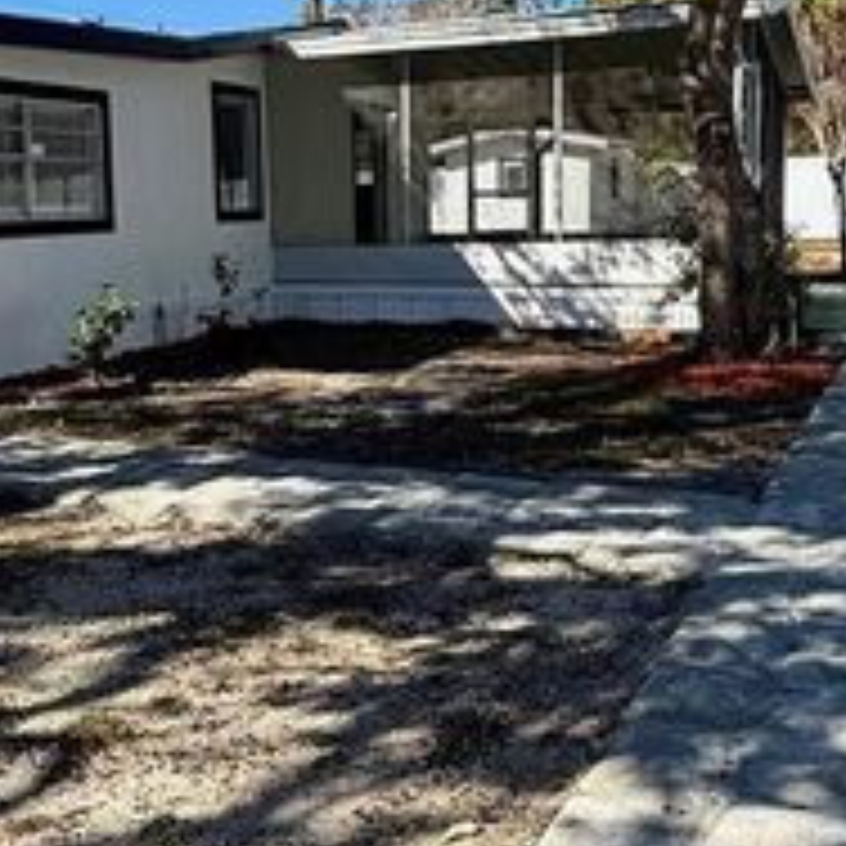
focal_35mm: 44
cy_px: 353
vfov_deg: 38.2
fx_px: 1217
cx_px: 328
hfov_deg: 38.2
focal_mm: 2.22
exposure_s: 1/1033
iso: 50
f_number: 2.2
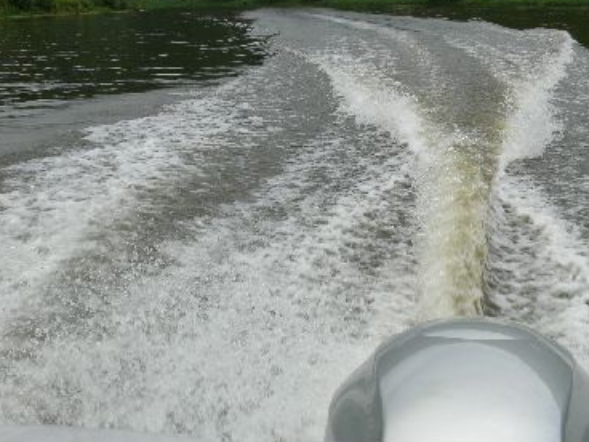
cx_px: 421
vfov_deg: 25.6
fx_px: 970
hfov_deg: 33.3
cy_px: 183
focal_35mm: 57
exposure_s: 1/250
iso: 100
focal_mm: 7.4
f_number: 5.6
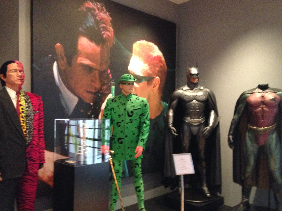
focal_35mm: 35
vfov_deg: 40.7
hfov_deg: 52.6
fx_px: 285
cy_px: 109
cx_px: 140
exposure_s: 1/15
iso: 640
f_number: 2.4
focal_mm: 4.12
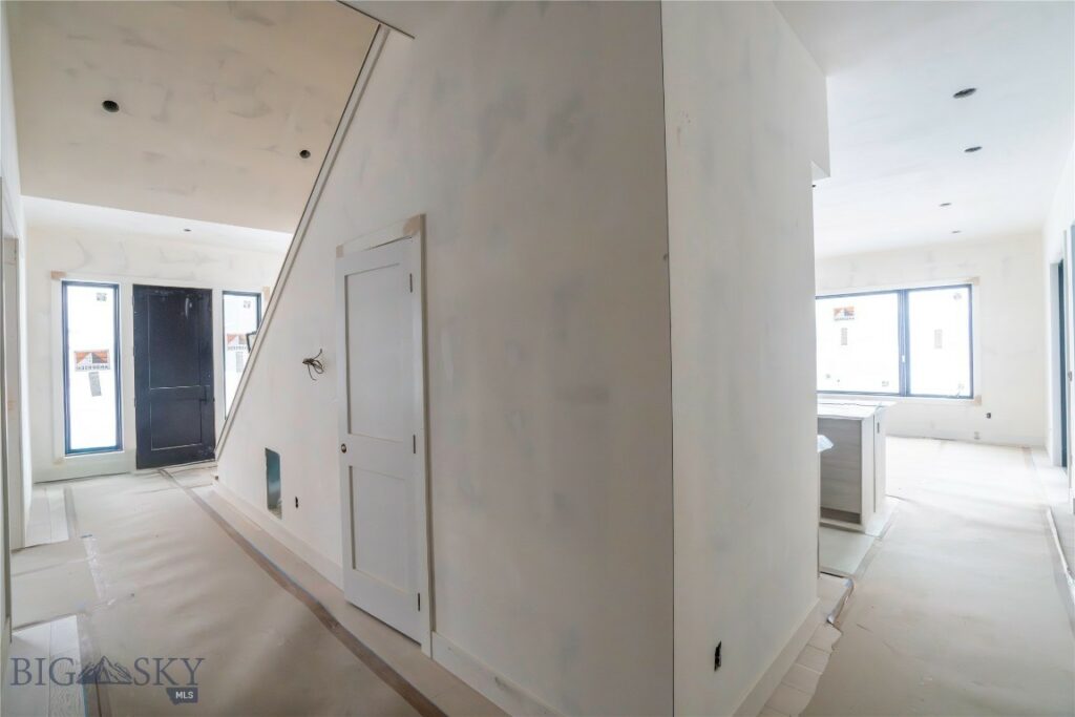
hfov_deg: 96.7
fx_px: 478
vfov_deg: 73.8
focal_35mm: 16
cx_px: 538
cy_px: 358
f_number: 5
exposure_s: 1/400
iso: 3200
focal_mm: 16
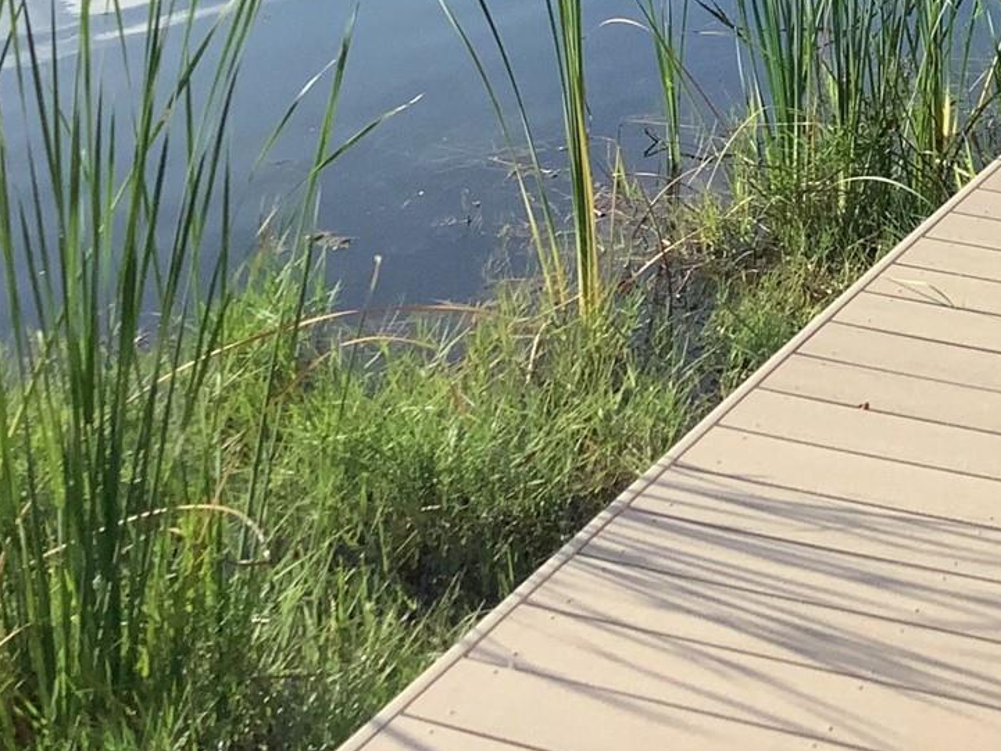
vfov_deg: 15.7
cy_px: -307
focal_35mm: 88
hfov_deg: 21.8
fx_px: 2545
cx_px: 859
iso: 25
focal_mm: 3.3
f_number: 2.4
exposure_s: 1/1481
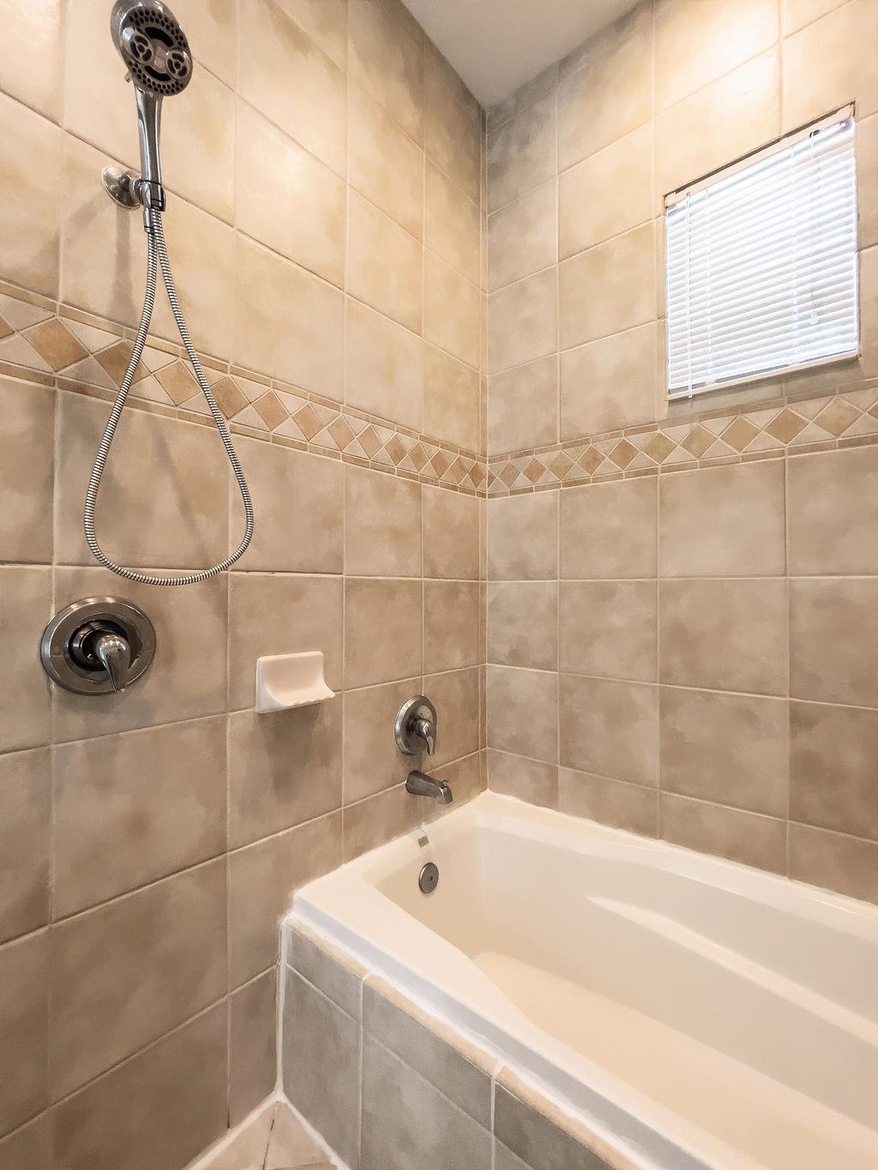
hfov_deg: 89.9
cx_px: 439
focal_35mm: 13
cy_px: 585
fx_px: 440
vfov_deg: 106.2
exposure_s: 1/60
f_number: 2.4
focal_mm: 1.54
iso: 320
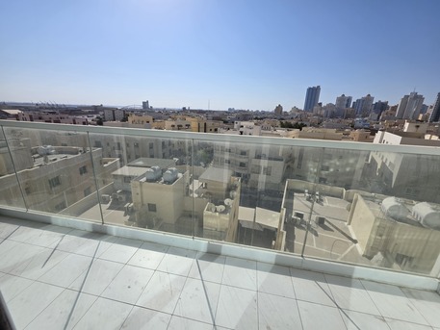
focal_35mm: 13
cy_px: 165
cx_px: 220
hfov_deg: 106.2
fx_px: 165
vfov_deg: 89.9
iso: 40
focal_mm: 2.2
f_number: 1.9
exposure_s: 1/4744
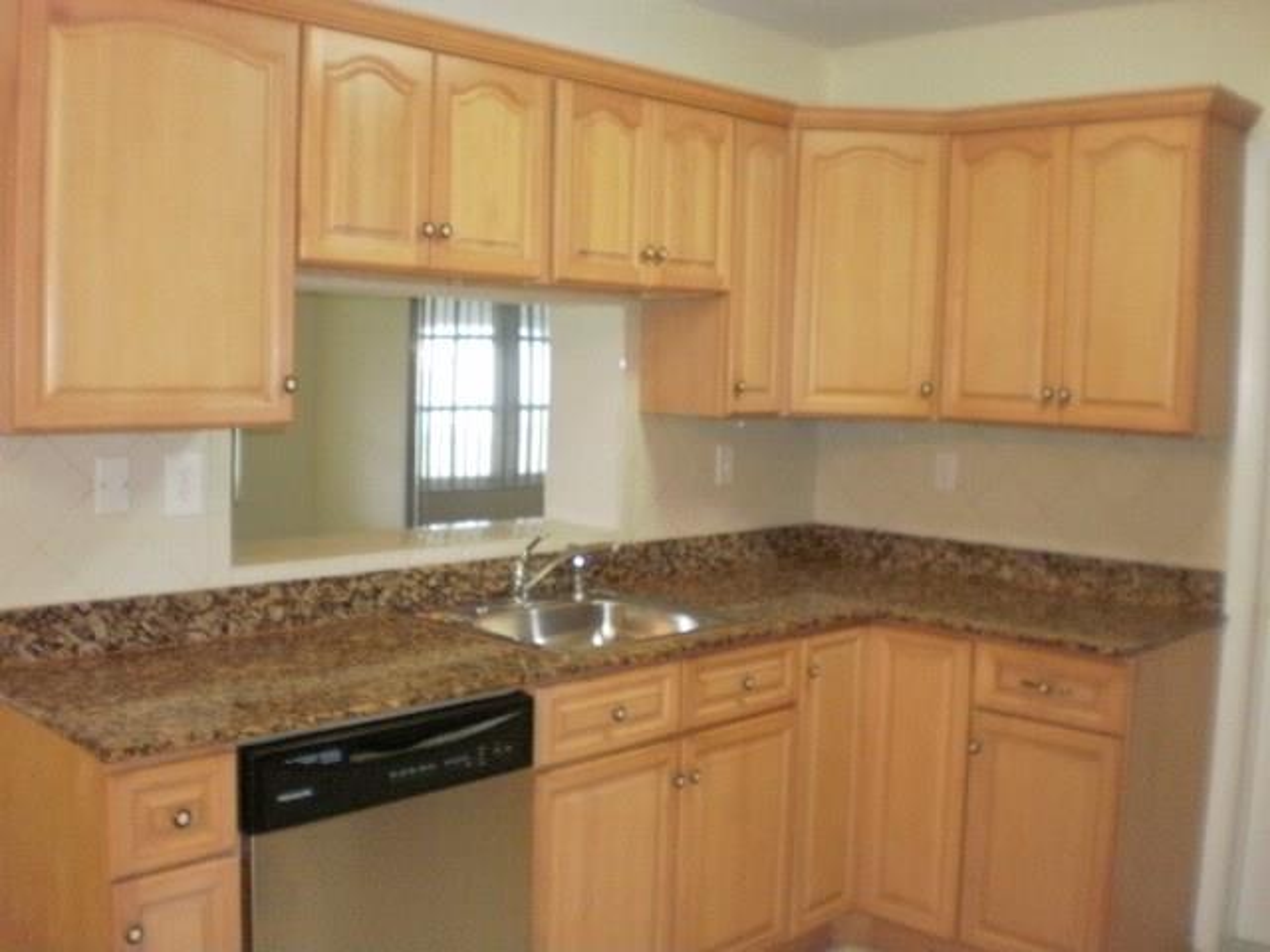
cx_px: 635
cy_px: 476
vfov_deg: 39.7
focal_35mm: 36
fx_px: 1321
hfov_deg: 51.4
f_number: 3.1
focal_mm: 6.3
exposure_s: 1/50
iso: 400
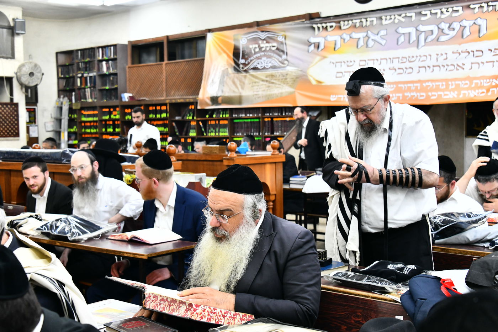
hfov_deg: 41.1
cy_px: 166
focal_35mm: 48
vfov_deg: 28.1
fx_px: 664
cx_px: 249
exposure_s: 1/125
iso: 2500
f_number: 5.6
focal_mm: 48
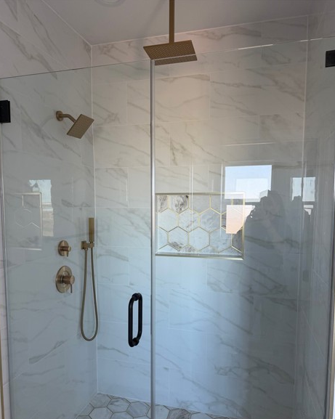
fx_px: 322
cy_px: 231
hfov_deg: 54.9
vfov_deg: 65.9
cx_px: 167
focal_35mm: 26
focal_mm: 6.76
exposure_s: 1/121
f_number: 1.78
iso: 125
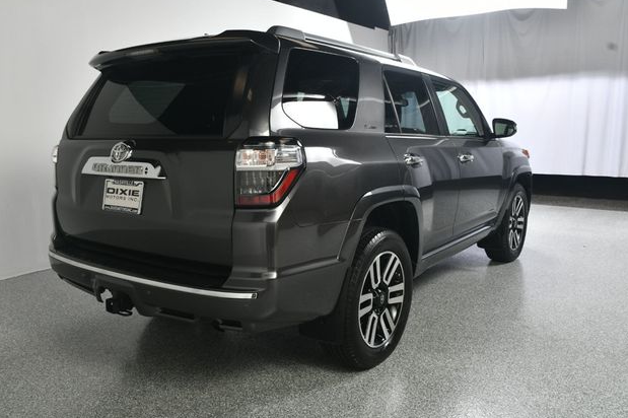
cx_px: 307
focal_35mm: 31
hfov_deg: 60.3
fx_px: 540
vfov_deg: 42.3
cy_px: 207
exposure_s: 1/160
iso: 100
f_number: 9
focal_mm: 20
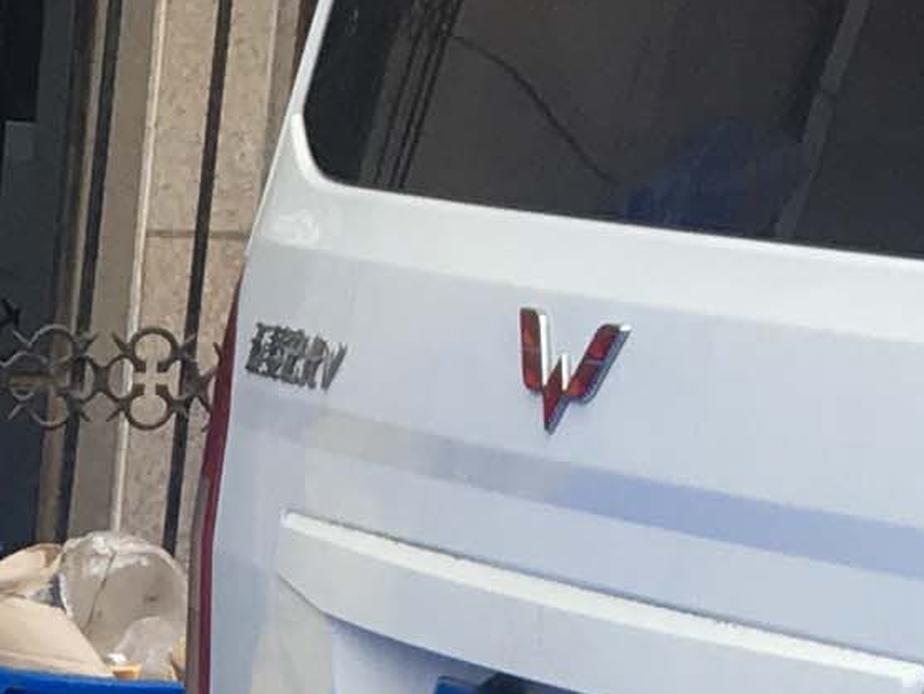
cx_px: -624
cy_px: 1869
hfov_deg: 9.1
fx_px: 5607
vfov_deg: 6.6
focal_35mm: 210
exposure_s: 1/108
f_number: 2.2
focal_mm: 4.15
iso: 25
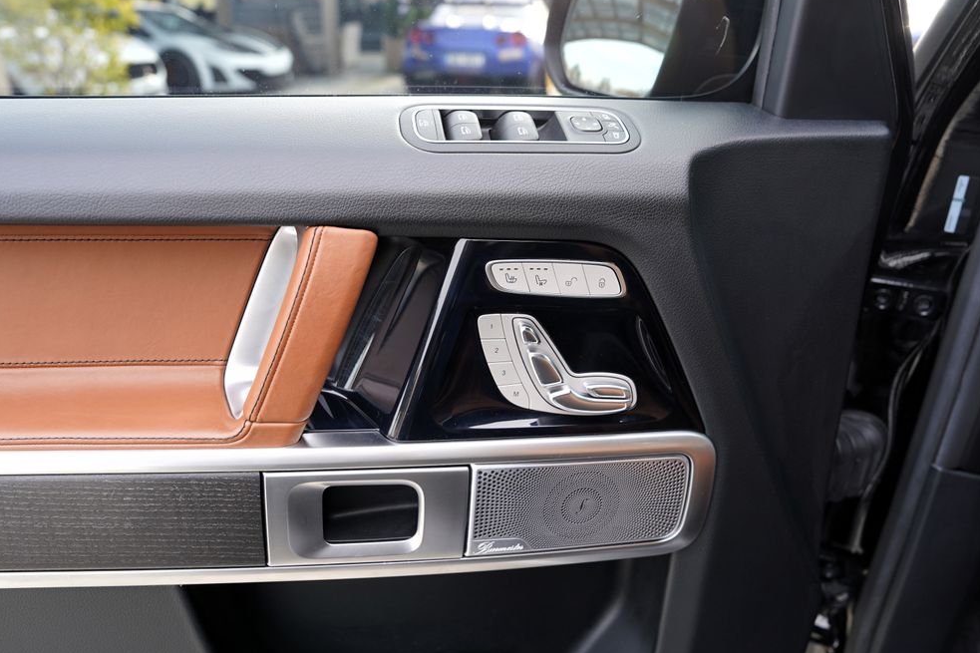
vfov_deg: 51.3
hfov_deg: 71.5
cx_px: 475
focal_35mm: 25
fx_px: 680
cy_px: 327
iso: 160
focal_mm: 24
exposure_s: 1/60
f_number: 4
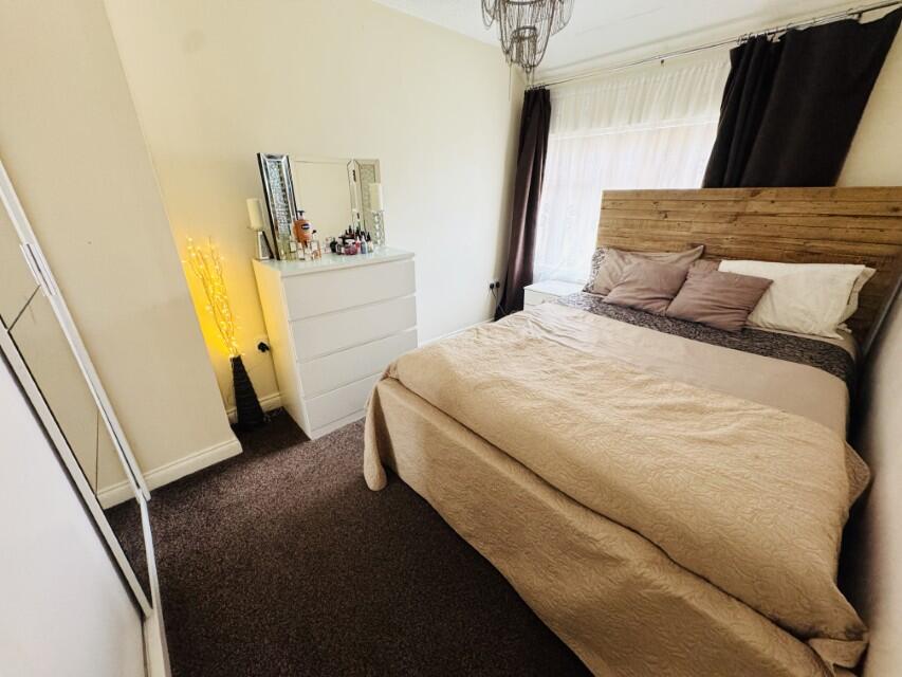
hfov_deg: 102.1
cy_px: 338
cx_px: 451
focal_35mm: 14
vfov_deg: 85.7
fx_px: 365
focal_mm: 2.22
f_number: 2.2
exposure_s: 1/50
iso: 320
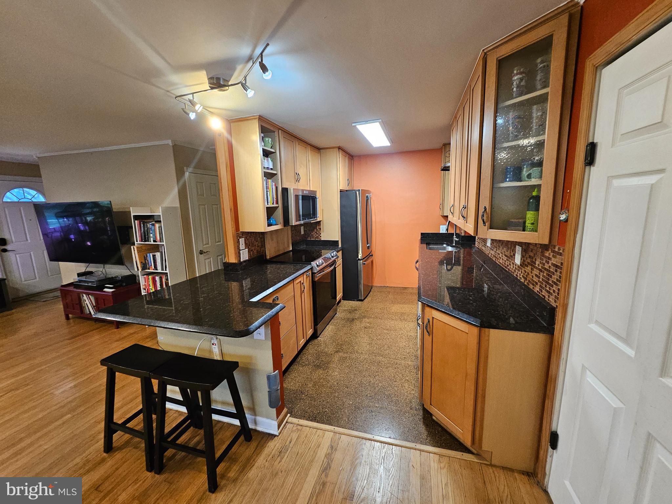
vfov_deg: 89.9
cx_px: 336
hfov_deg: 106.2
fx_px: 252
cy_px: 252
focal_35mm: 13
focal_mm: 1.7
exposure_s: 1/60
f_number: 2.2
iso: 250
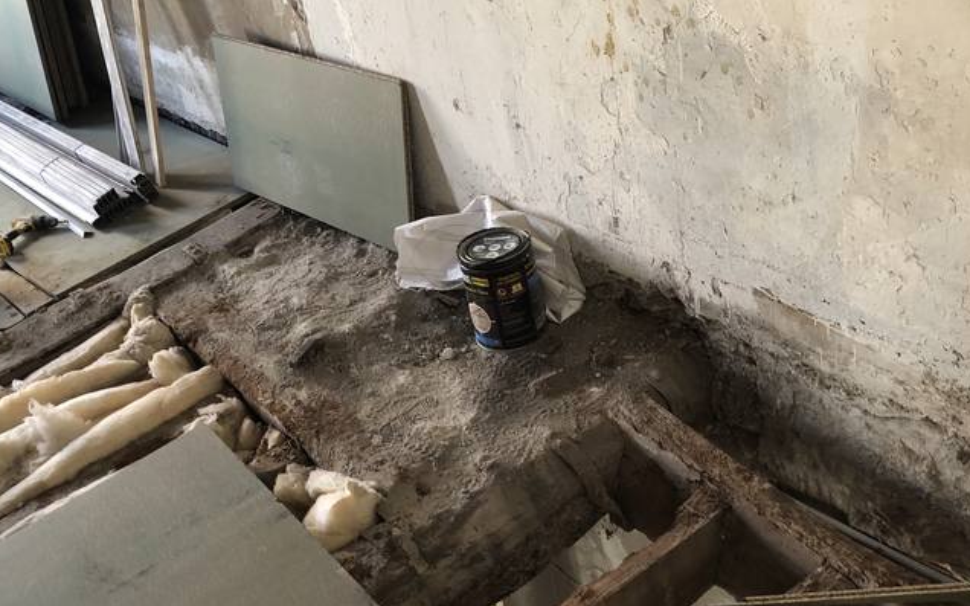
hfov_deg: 46.7
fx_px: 1110
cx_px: 357
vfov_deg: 30.3
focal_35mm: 42
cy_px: 392
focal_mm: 3.99
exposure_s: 1/17
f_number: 1.8
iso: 40
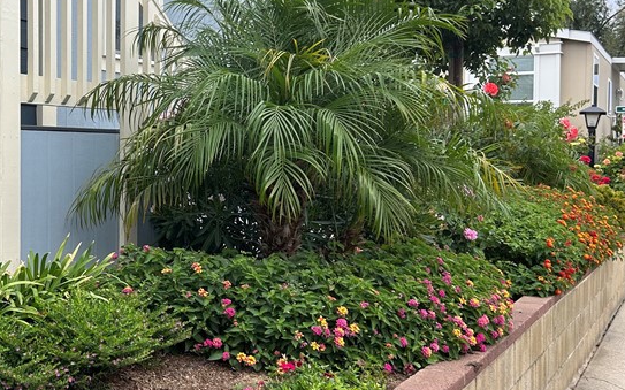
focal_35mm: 52
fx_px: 885
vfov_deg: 24.8
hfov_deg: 37.4
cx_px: 117
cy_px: 186
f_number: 1.5
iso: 50
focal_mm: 5.7
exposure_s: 1/743
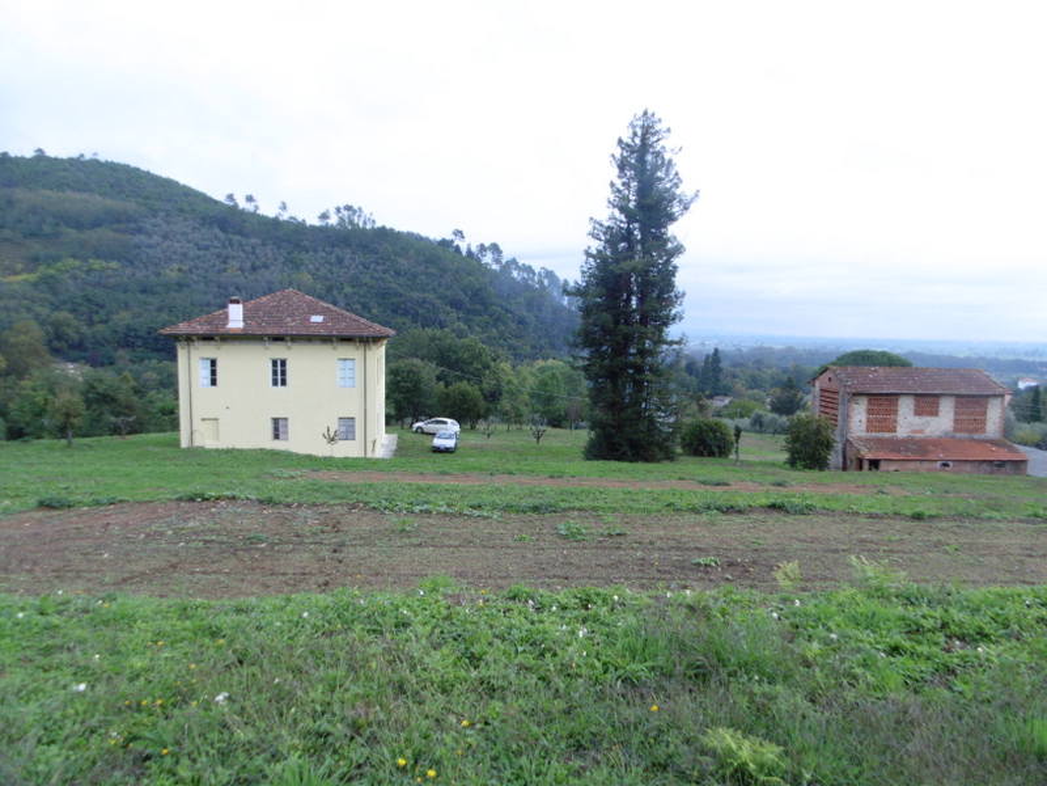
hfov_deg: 69.4
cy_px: 393
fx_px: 756
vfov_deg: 54.9
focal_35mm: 25
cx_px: 524
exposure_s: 1/500
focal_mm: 4.5
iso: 100
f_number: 3.1
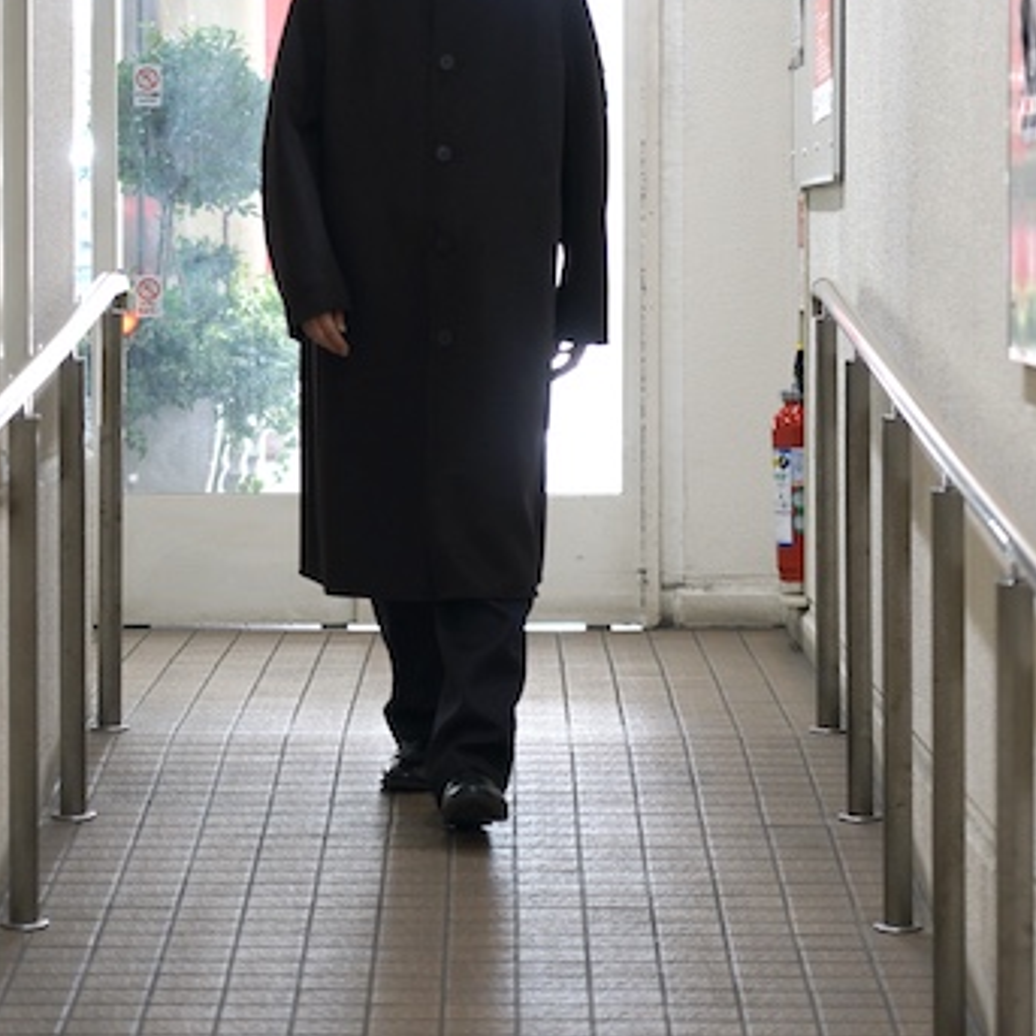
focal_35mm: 135
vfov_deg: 12.9
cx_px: 465
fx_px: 4571
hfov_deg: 12.9
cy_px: 473
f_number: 4
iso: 800
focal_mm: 91
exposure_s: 1/160
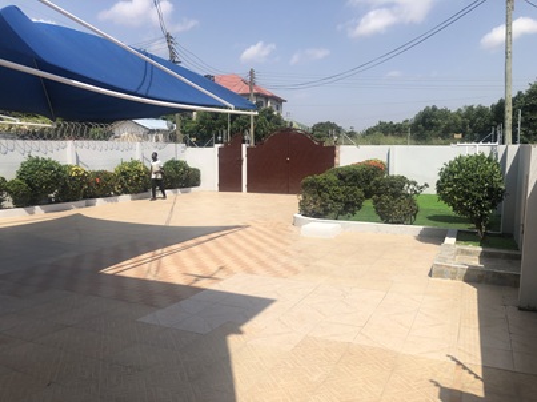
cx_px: 268
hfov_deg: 63.5
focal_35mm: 28
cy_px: 201
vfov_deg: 49.7
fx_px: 434
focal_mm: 3.99
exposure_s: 1/2857
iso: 20
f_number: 1.8
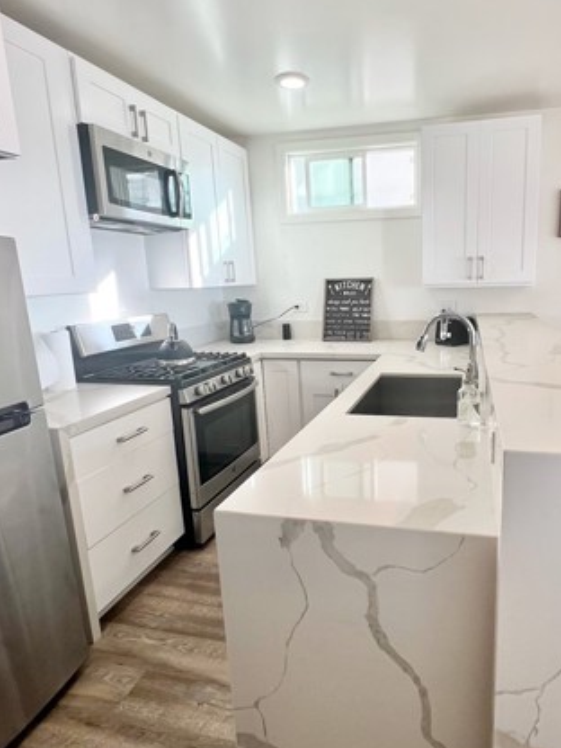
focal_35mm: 20
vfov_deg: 81.7
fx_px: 432
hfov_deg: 64.5
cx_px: 367
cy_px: 365
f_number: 1.8
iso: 40
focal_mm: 1.57
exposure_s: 1/120
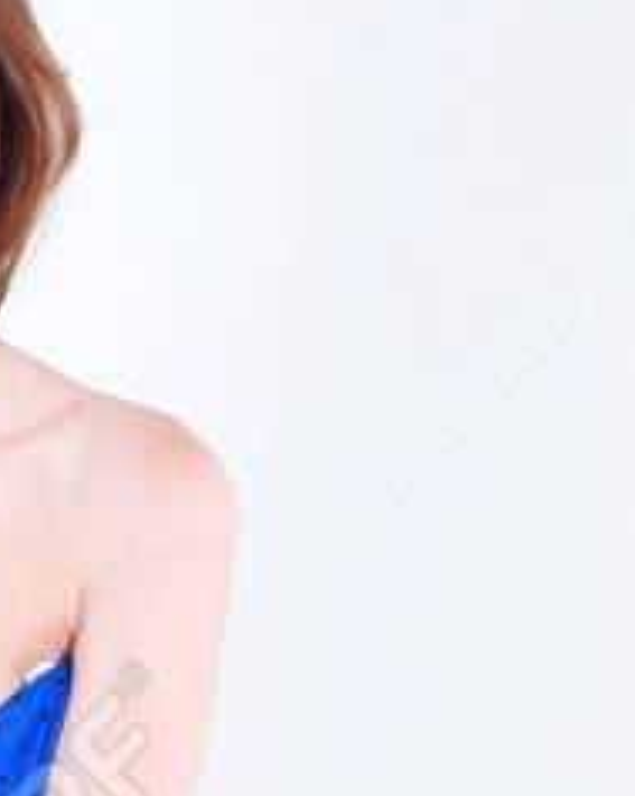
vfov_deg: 4.9
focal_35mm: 387
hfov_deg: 4.0
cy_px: 1508
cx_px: -141
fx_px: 9109
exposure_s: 1/200
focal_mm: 50
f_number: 5.6
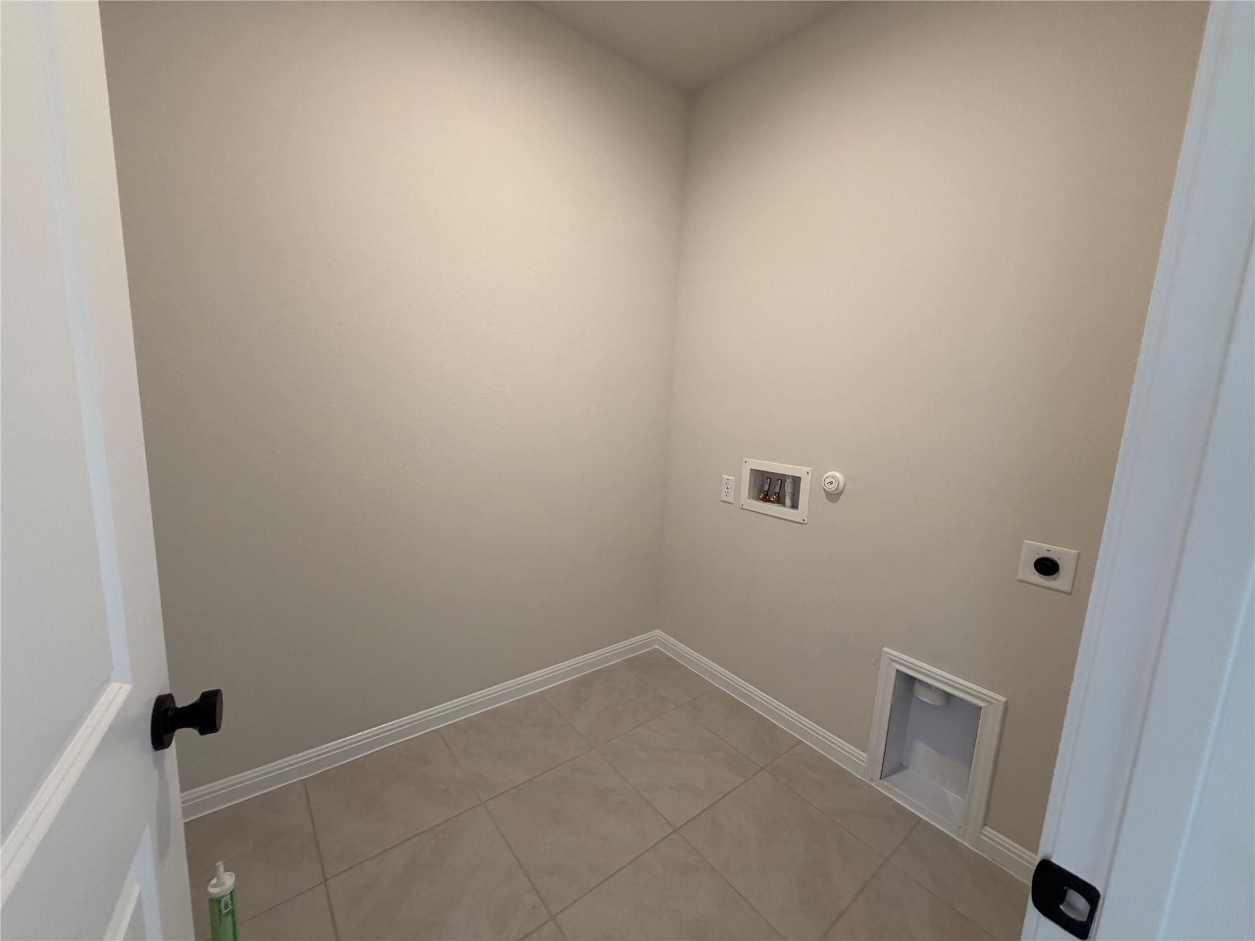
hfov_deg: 102.1
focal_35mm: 14
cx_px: 628
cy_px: 470
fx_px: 508
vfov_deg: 85.7
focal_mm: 2.22
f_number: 2.2
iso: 200
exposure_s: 1/60
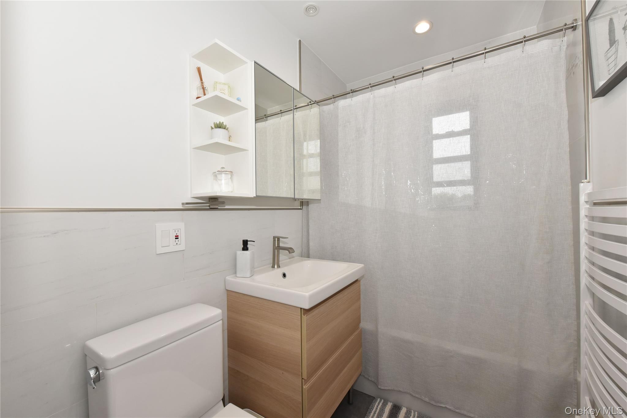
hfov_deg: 104.2
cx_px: 314
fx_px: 244
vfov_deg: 81.2
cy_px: 209
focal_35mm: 14
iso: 1600
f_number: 13
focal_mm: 14
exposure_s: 1/200
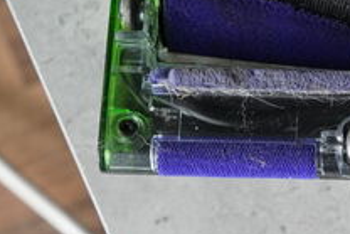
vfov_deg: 7.3
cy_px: 224
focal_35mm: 187
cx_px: 612
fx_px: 1819
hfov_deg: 10.4
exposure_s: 1/160
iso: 2000
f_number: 7.1
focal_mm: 47
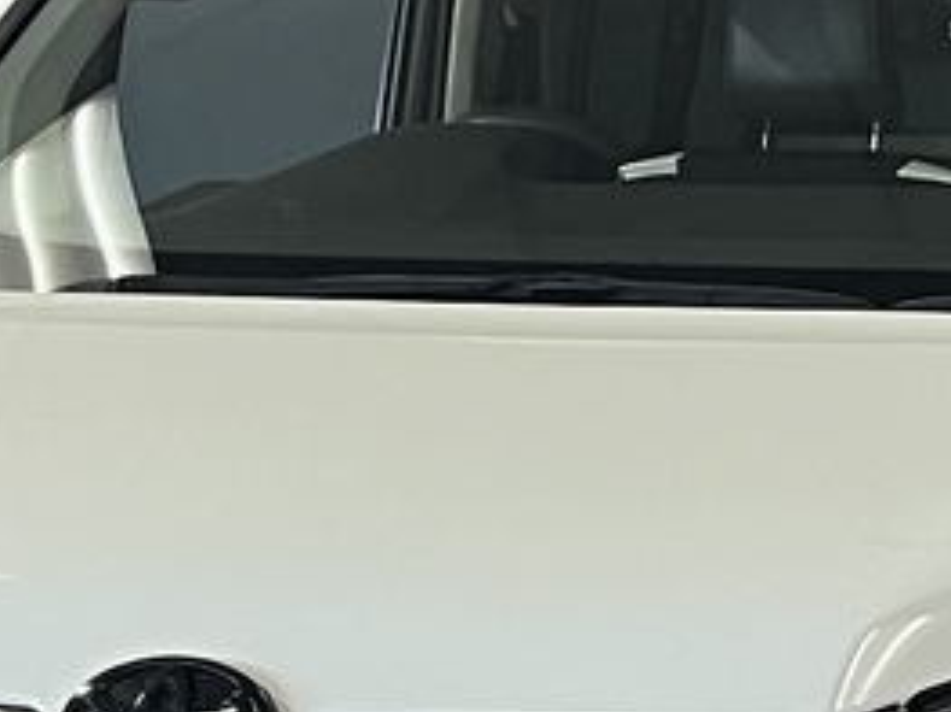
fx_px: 2773
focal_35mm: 101
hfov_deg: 19.0
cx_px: 895
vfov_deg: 14.3
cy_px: 804
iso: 64
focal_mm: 5.1
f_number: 1.6
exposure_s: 1/50
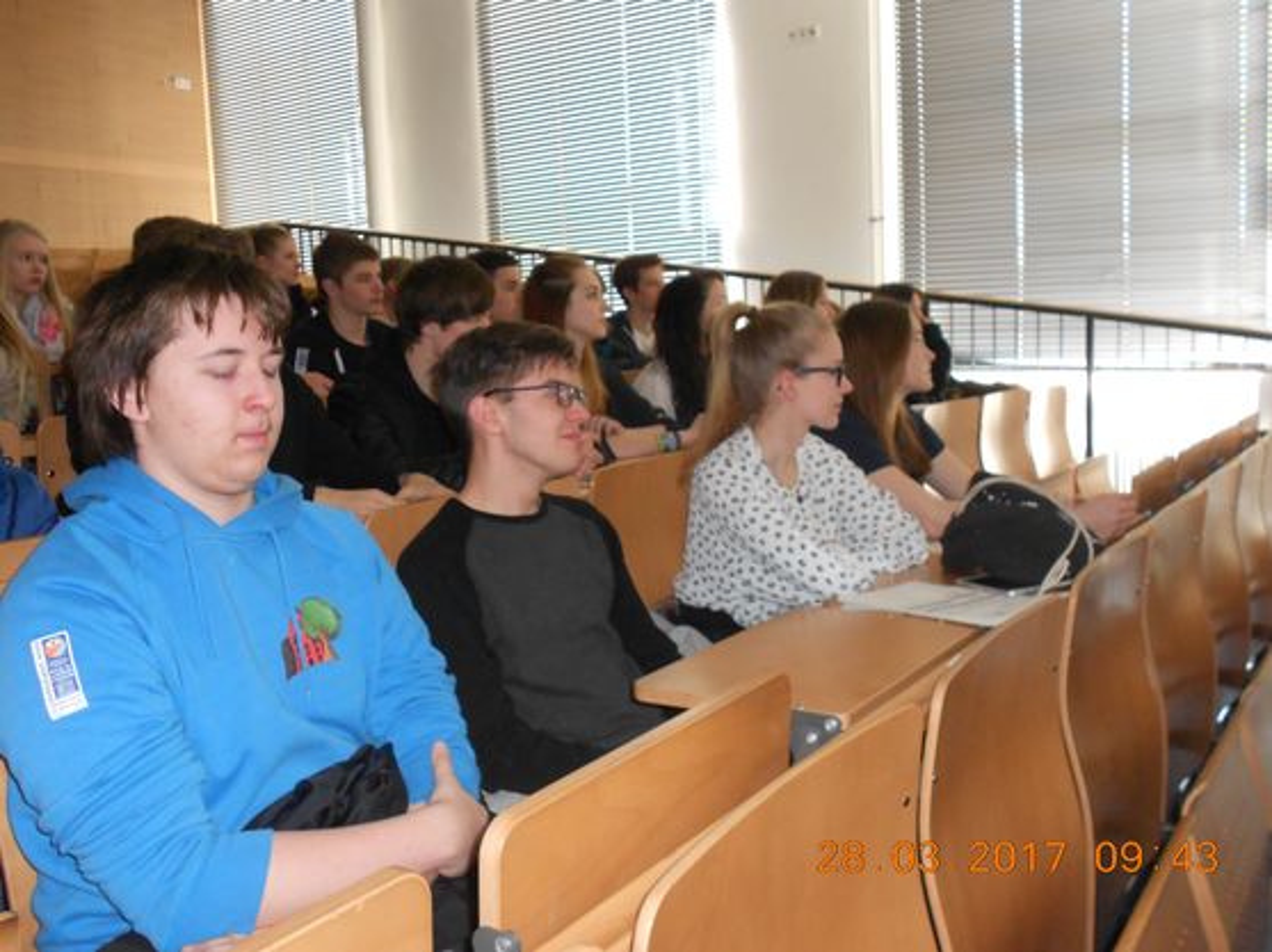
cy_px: 476
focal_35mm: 32
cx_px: 636
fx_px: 1175
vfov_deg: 44.1
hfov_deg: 56.8
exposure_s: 1/30
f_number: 3.6
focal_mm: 5.8
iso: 250
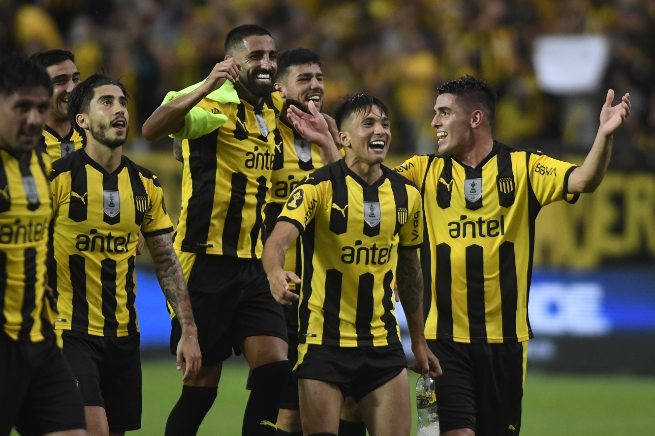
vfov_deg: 2.6
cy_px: 232
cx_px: 359
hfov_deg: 3.9
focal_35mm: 530
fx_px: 9641
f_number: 2.8
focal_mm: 300
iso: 3200
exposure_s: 1/2000
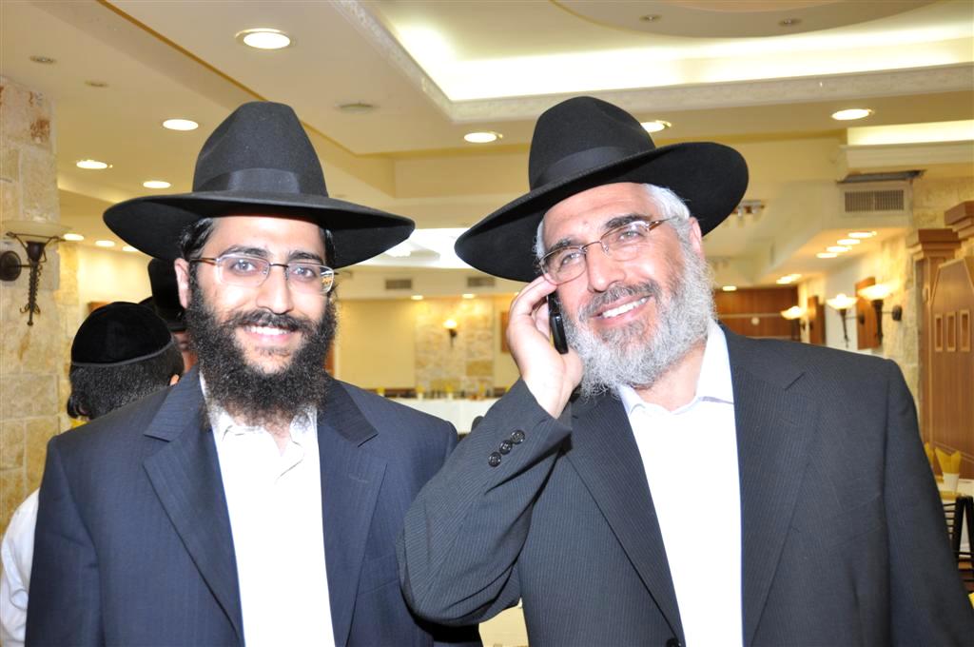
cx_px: 487
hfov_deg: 53.2
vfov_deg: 36.8
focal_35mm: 36
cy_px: 324
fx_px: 973
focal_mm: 24
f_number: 4.5
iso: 400
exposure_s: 1/80
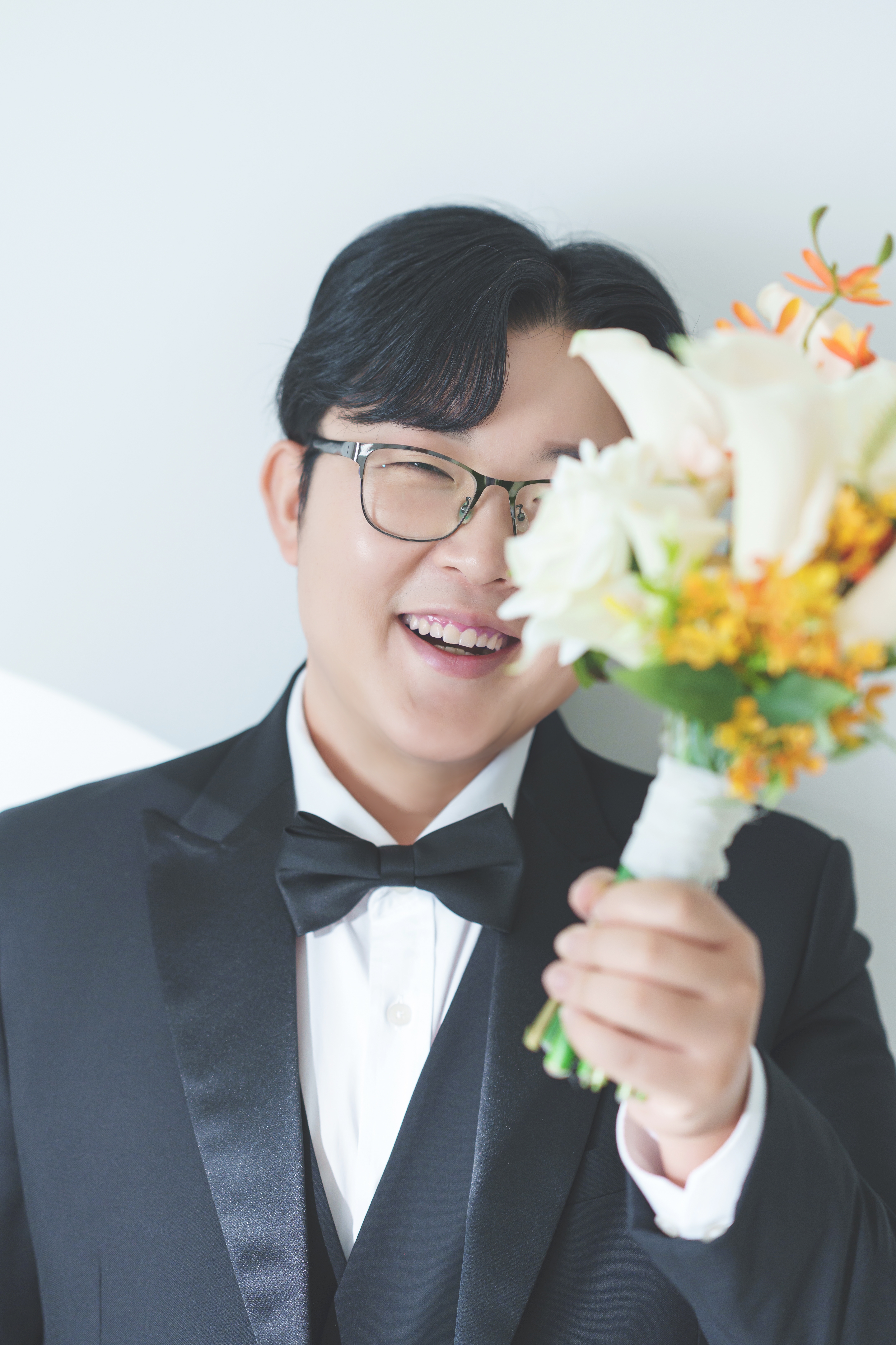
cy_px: 672
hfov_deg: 16.1
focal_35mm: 85
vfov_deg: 23.9
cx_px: 448
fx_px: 3173
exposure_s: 1/200
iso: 1000
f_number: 2
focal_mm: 85
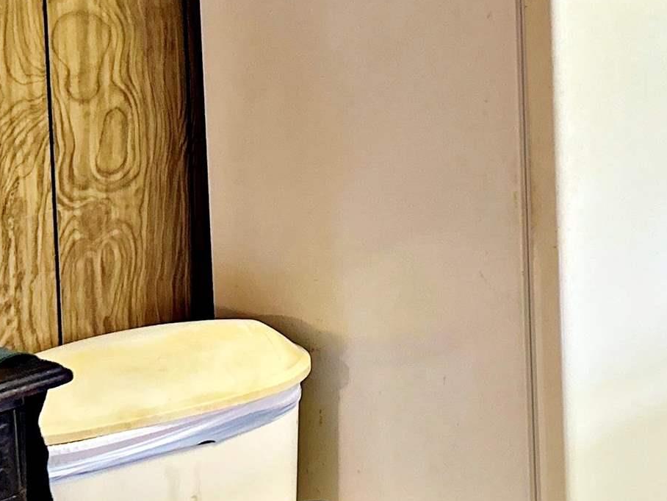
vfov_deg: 16.3
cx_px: 1025
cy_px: -56
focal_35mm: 88
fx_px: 1696
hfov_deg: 19.2
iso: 200
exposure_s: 1/60
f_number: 1.5
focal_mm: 5.7
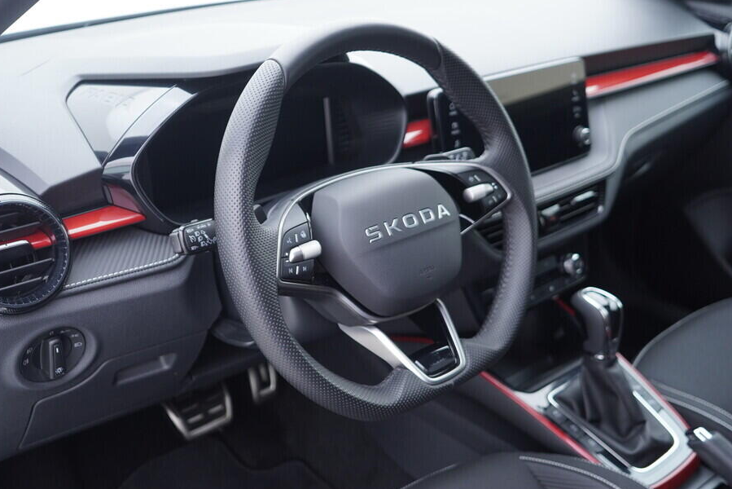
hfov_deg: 47.4
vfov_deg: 32.7
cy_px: 250
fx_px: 834
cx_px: 342
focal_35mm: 41
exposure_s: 1/40
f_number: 2.8
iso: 250
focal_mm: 24
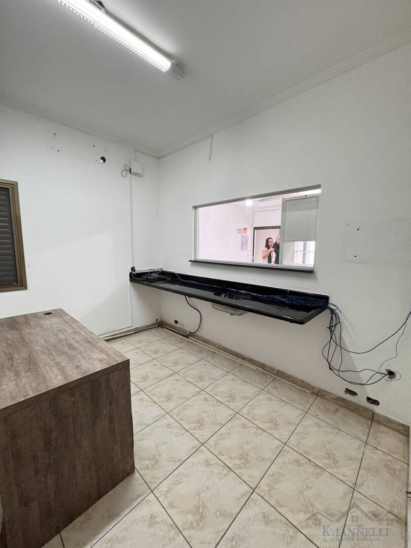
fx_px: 222
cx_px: 206
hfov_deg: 85.7
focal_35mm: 14
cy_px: 274
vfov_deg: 102.1
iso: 500
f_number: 2.2
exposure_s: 1/60
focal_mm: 2.22
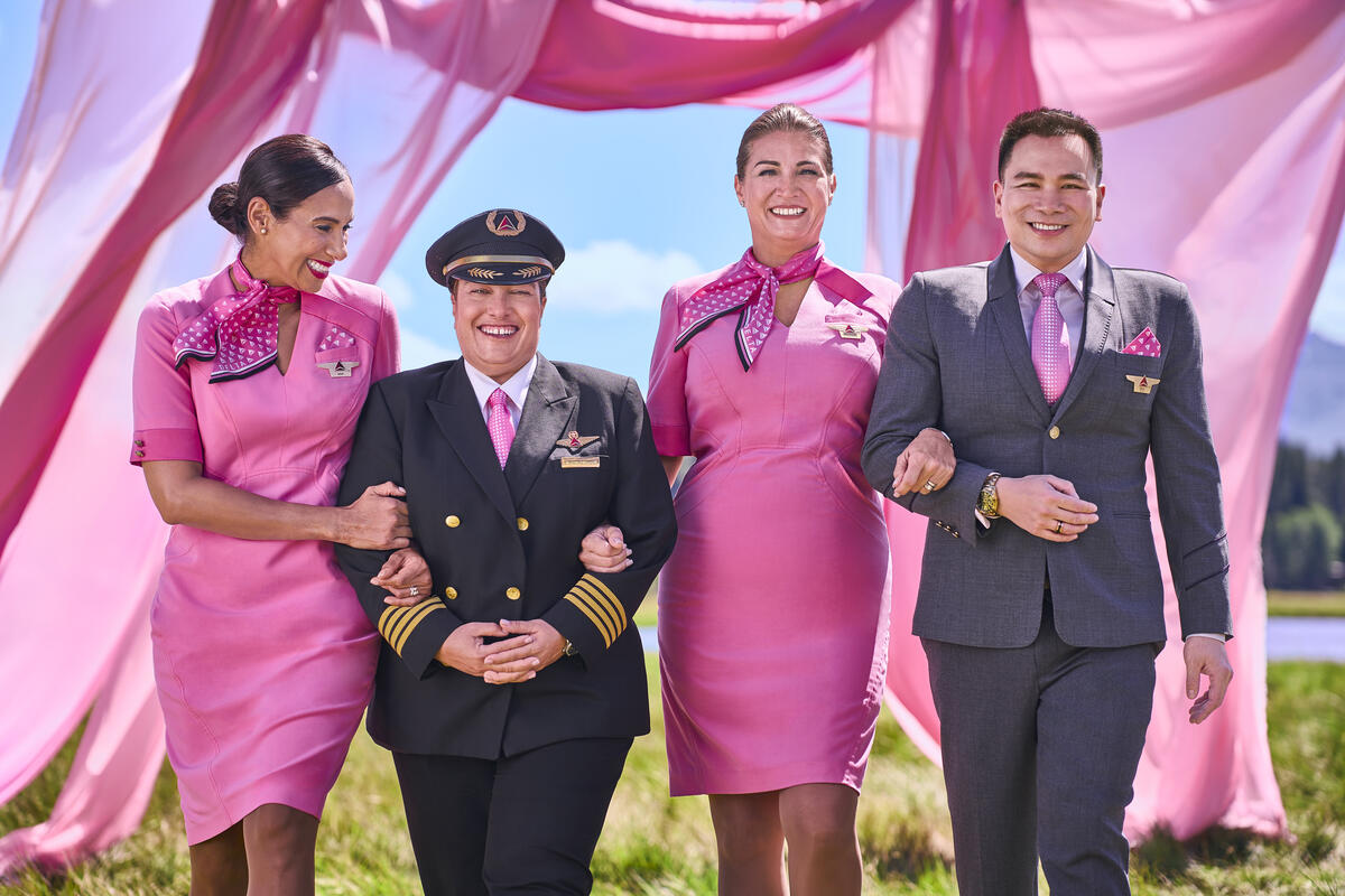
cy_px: 448
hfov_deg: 23.9
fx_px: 3175
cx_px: 672
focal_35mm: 85
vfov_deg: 16.1
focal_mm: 85
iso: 100
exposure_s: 1/2000
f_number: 2.5
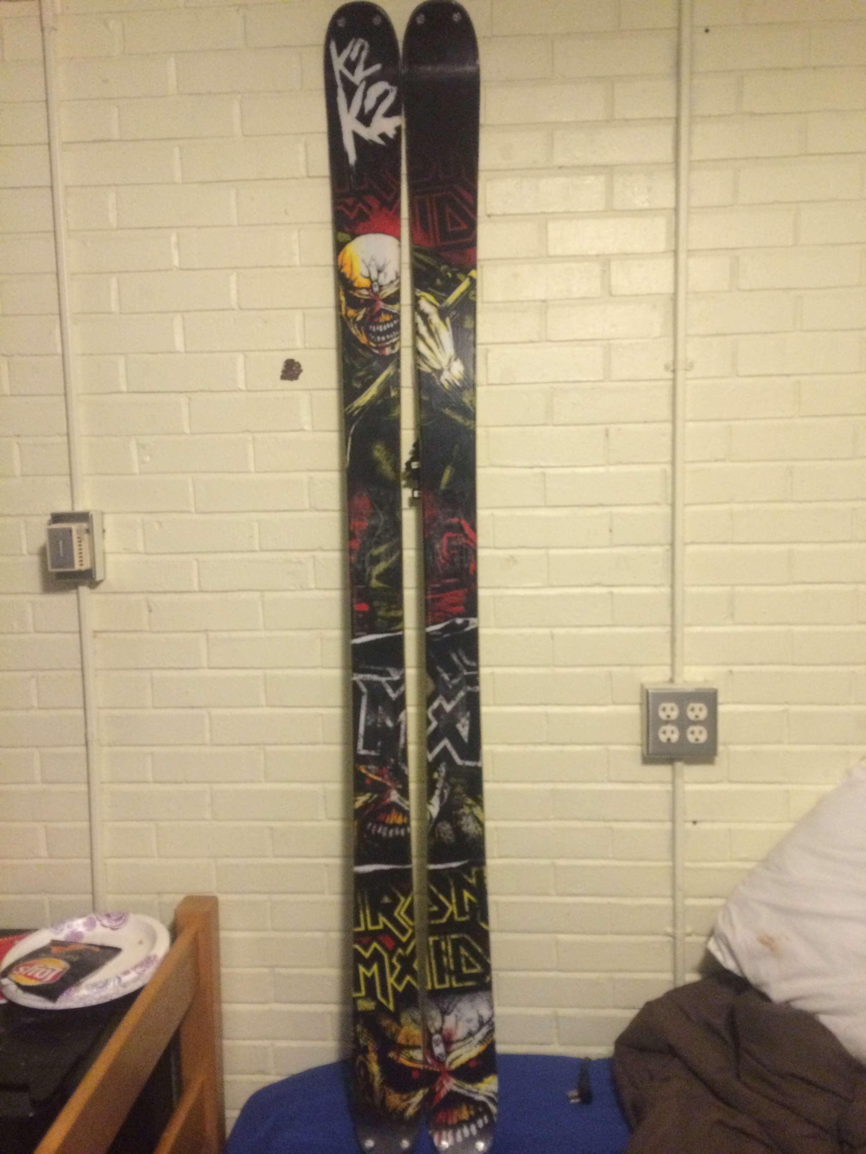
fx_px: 1001
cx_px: 433
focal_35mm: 30
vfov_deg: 60.0
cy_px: 577
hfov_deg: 46.8
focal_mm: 4.12
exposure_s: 1/15
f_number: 2.2
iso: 320
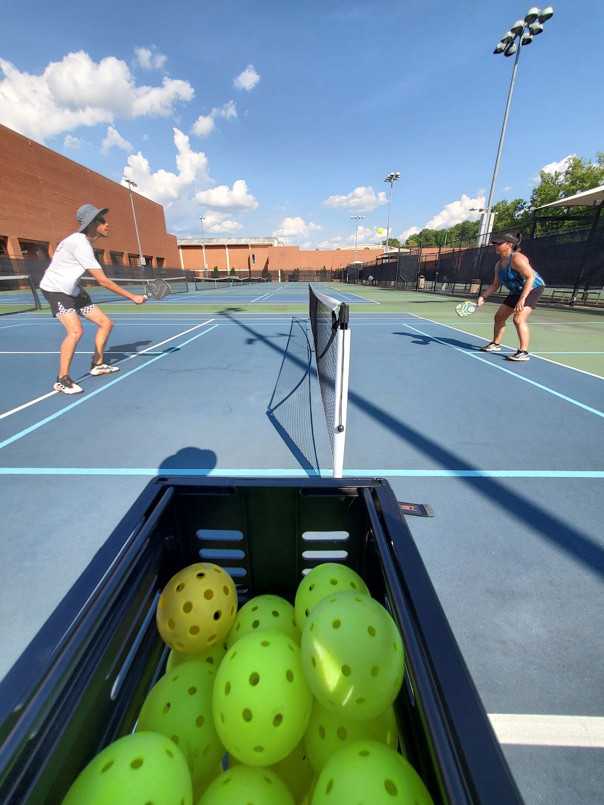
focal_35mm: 13
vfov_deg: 106.2
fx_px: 302
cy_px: 402
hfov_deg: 89.9
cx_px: 302
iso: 50
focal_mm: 1.8
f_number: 2.2
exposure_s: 1/711
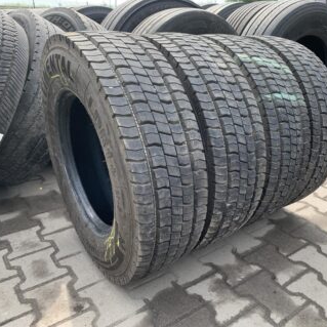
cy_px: 165
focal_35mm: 31
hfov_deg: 51.7
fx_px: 331
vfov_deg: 52.5
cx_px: 214
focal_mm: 4.25
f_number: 1.8
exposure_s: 1/276
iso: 25
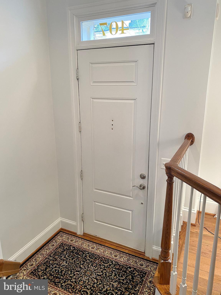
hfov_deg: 53.1
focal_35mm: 26
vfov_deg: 67.3
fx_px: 221
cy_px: 148
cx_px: 110
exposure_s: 1/60
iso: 125
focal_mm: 4.25
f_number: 1.8
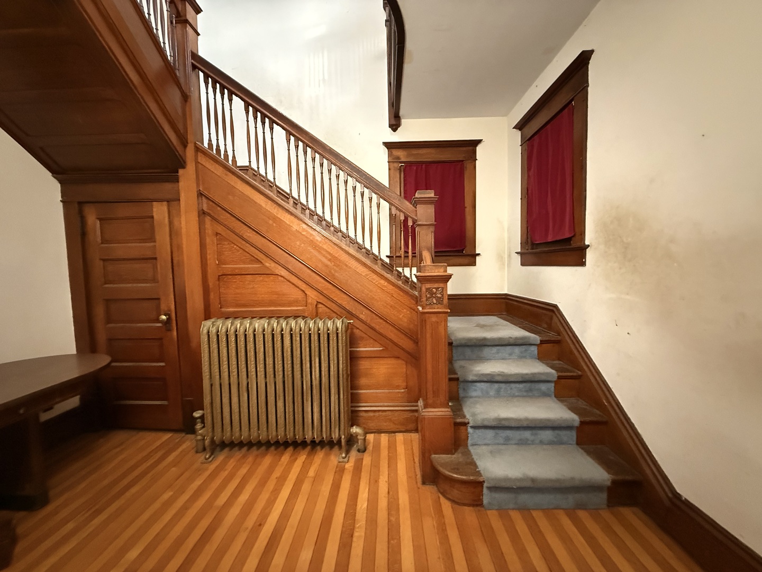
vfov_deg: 85.7
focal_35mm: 14
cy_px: 286
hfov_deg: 102.1
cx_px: 381
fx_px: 308
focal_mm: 2.22
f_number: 2.2
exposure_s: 1/40
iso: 1250
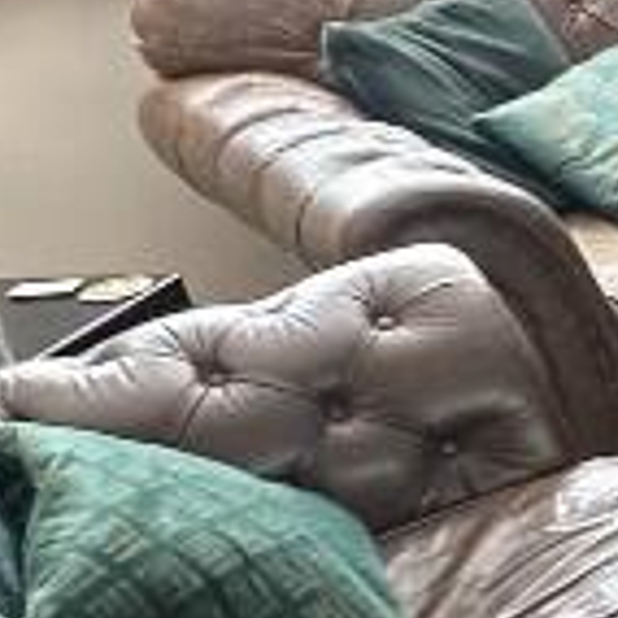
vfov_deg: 19.3
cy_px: 487
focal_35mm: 89
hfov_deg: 13.7
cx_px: 1501
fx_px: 1798
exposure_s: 1/99
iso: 200
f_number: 2.2
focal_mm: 2.22
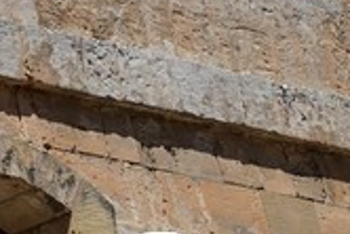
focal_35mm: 202
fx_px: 1966
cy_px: -466
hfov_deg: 9.6
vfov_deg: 6.3
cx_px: -325
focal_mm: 28
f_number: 8
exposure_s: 1/640
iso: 125
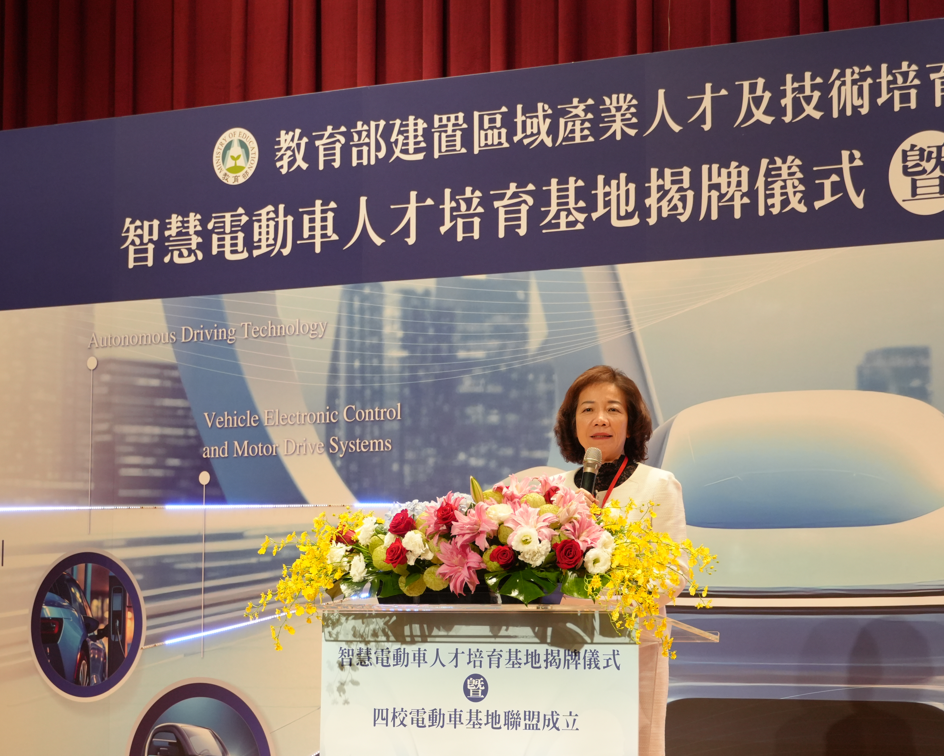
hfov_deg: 21.0
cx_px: 472
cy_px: 403
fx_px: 2543
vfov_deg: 16.9
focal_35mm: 91
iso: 1250
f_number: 5
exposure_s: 1/160
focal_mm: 50
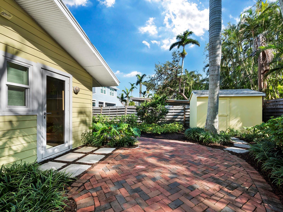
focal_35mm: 14
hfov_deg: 102.1
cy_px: 106
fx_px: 114
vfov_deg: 85.7
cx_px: 142
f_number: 11
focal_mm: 7
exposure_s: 1/160
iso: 400
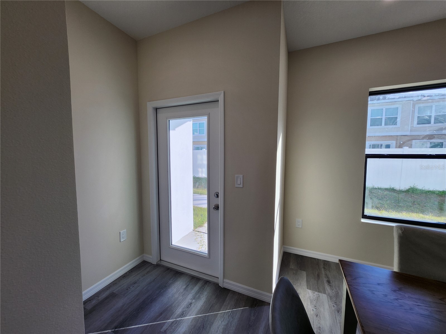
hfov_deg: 106.2
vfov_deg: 89.9
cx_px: 223
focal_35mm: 13
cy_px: 167
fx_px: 167
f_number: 2.2
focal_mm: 1.74
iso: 32
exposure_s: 1/221
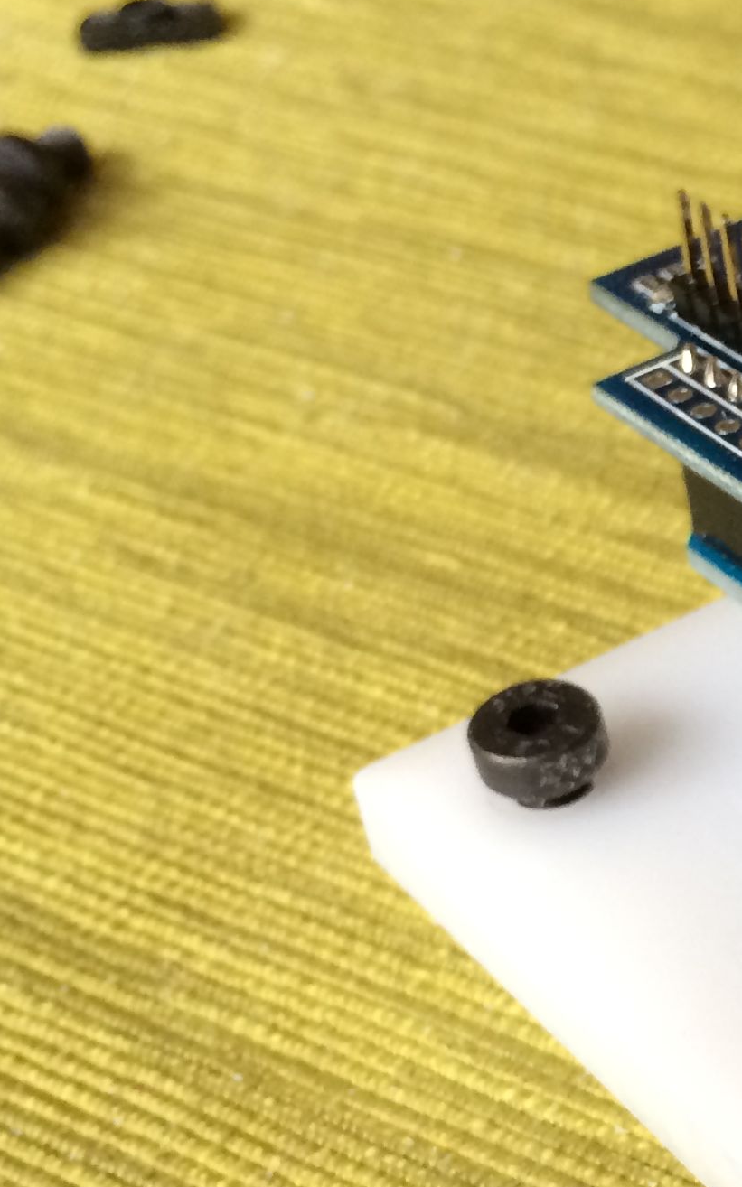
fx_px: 2557
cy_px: 875
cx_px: 1154
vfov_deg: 25.9
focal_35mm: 79
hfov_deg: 15.1
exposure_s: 1/30
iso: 64
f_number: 2.2
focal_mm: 4.12
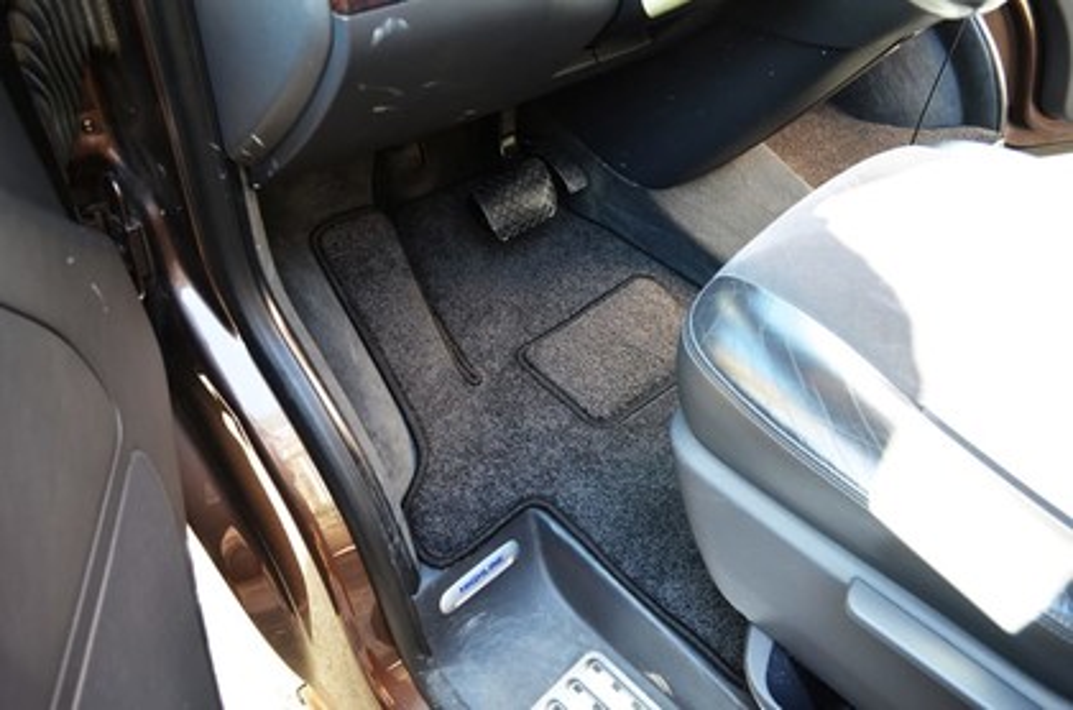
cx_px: 536
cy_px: 355
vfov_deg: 47.7
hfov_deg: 67.5
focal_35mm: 27
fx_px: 803
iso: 720
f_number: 4
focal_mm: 18
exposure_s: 1/60
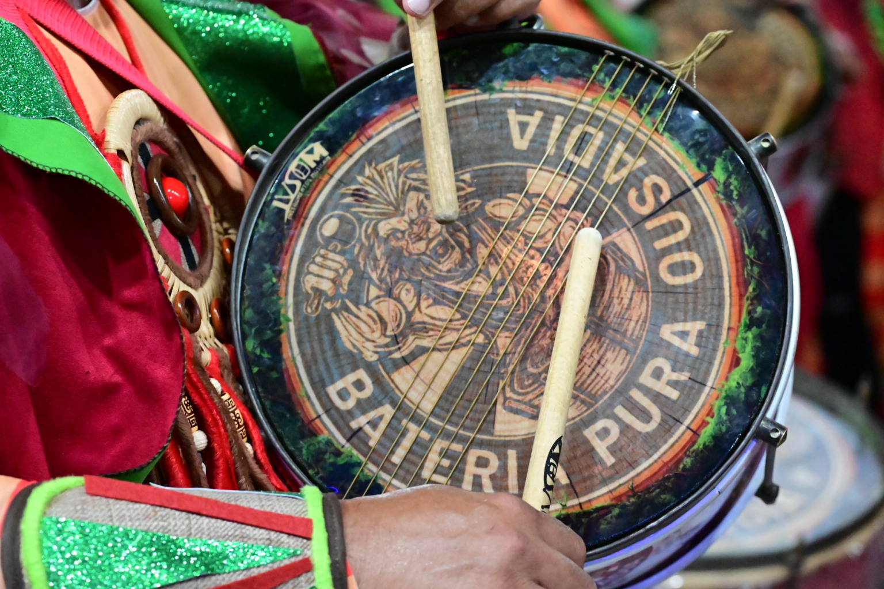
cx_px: 442
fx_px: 2577
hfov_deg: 19.5
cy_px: 294
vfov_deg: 13.0
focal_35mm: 105
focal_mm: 105
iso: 32000
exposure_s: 1/1000
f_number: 7.1
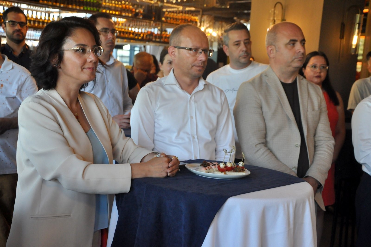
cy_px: 124
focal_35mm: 52
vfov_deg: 25.7
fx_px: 540
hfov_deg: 37.9
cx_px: 186
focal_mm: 35
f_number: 5
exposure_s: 1/100
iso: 1600
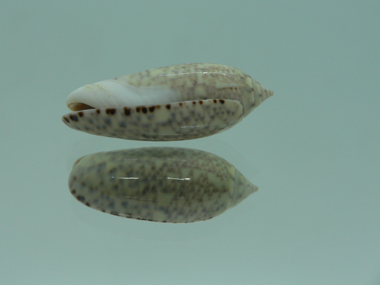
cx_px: 166
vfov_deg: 34.3
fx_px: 461
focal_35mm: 42
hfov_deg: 44.7
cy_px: 128
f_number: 2.8
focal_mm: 4.6
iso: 80
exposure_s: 1/80
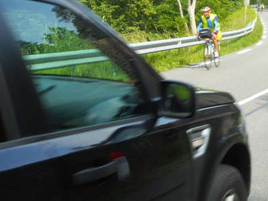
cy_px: 61
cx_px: 167
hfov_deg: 21.5
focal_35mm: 91
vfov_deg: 16.2
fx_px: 705
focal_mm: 10.5
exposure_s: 1/160
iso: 80
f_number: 5.1
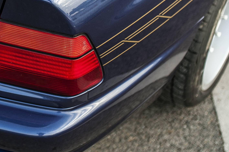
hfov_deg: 18.8
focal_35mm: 105
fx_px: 667
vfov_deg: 12.9
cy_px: 1
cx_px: -15
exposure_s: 1/640
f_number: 2
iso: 125
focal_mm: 35
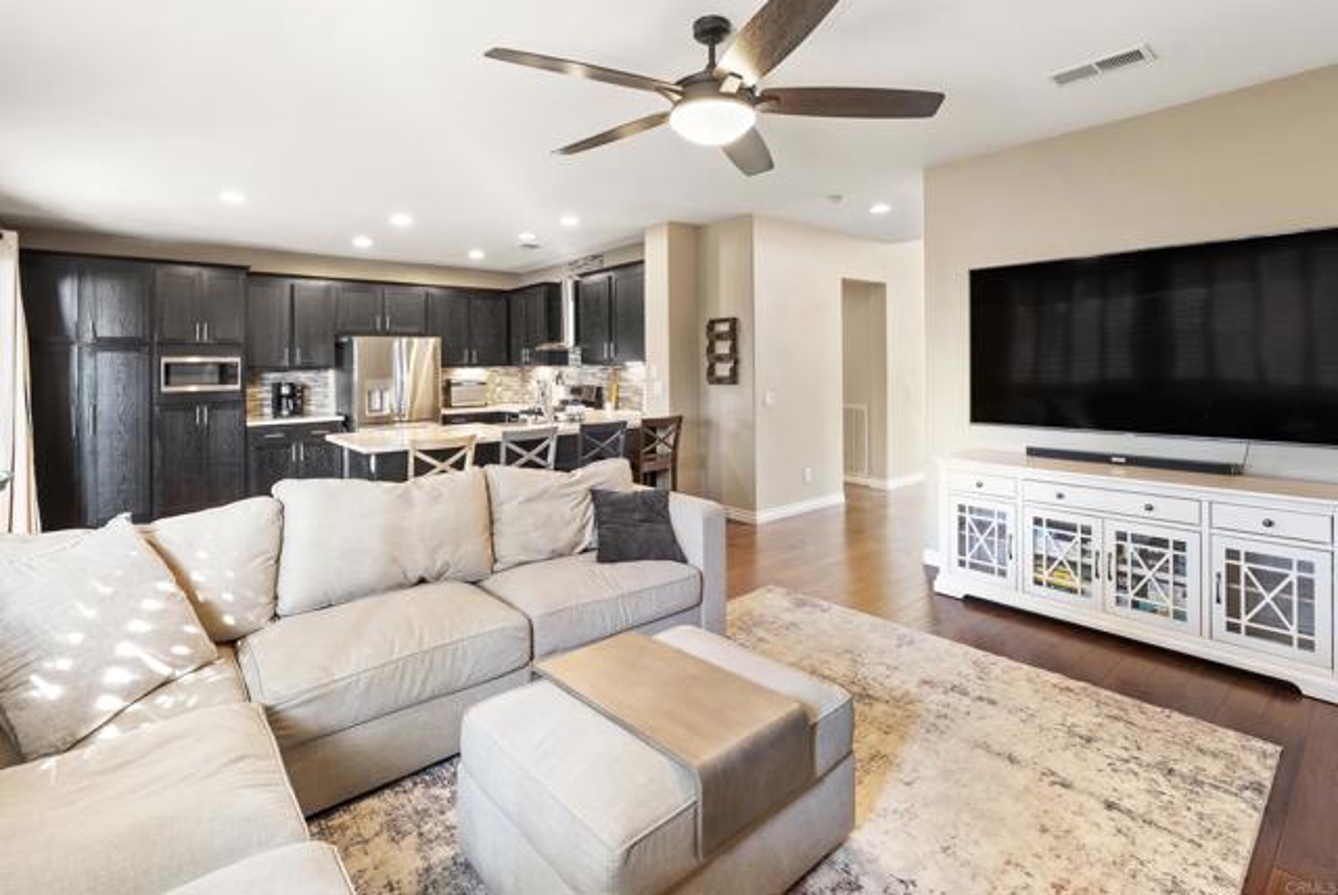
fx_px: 595
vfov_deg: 73.9
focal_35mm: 16
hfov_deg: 96.7
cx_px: 669
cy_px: 448
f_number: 8
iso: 500
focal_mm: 16
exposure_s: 2
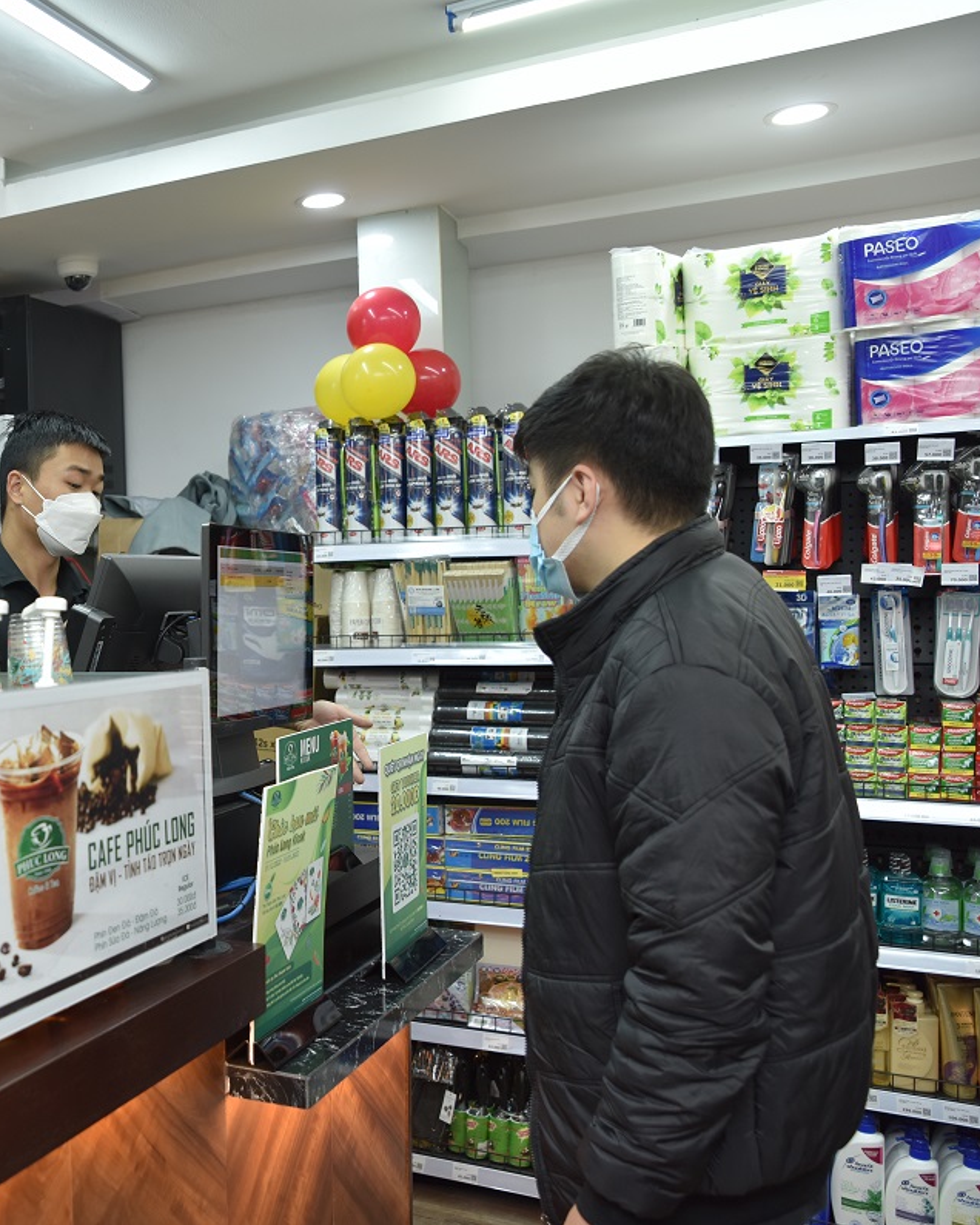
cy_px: 610
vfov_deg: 52.8
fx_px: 1233
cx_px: 72
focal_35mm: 34
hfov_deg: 39.7
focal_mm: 24
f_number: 3.2
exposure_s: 1/125
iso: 400
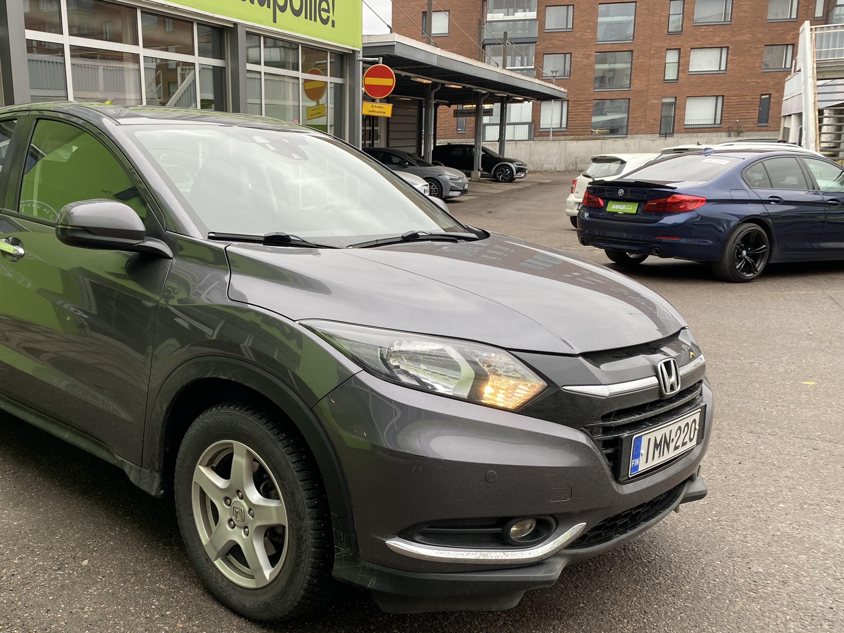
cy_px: 356
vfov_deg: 39.6
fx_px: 878
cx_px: 291
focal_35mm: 36
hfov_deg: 50.6
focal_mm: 4.25
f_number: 1.8
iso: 40
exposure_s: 1/122
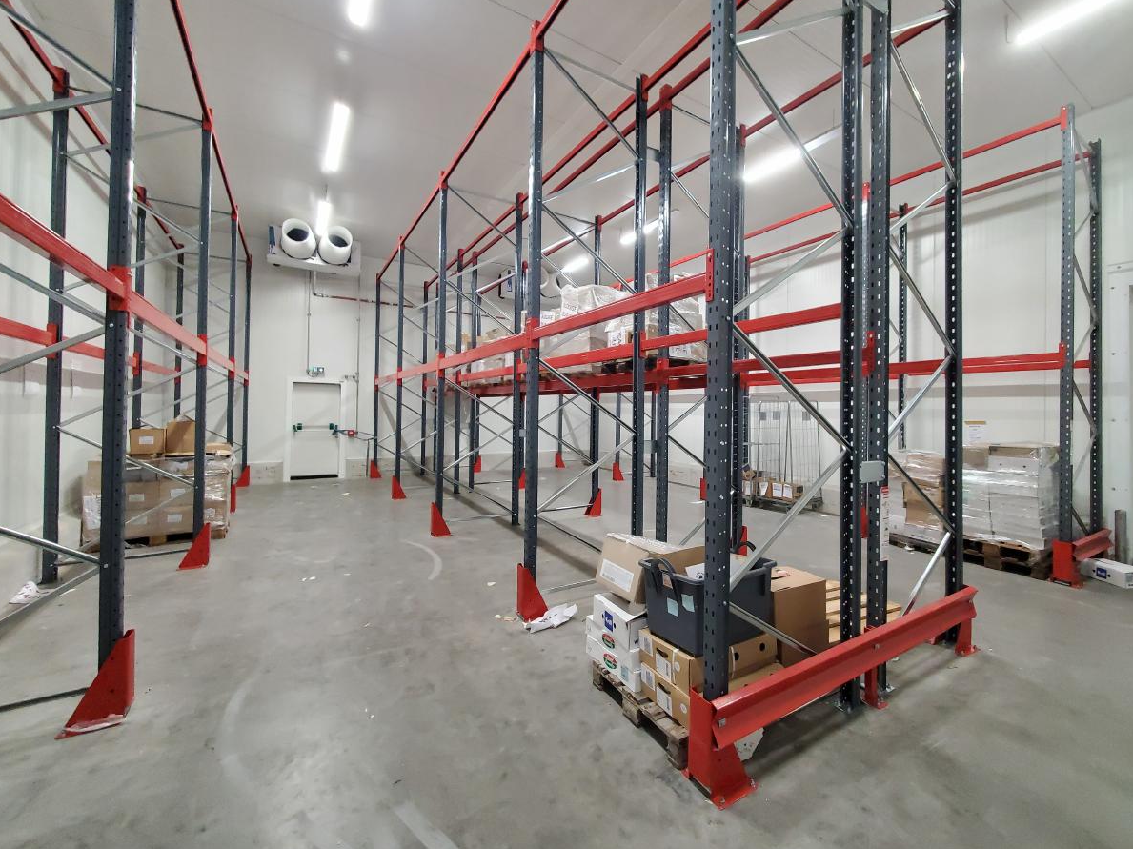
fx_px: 458
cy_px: 401
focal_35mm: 14
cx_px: 588
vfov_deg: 85.6
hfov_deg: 102.0
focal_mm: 1.8
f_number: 2.2
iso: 400
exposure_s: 1/50
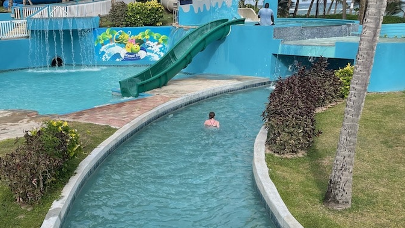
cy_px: 160
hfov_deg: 47.6
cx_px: 135
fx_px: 451
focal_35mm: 42
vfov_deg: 28.1
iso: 32
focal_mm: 4.2
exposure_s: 1/1553
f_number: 1.6
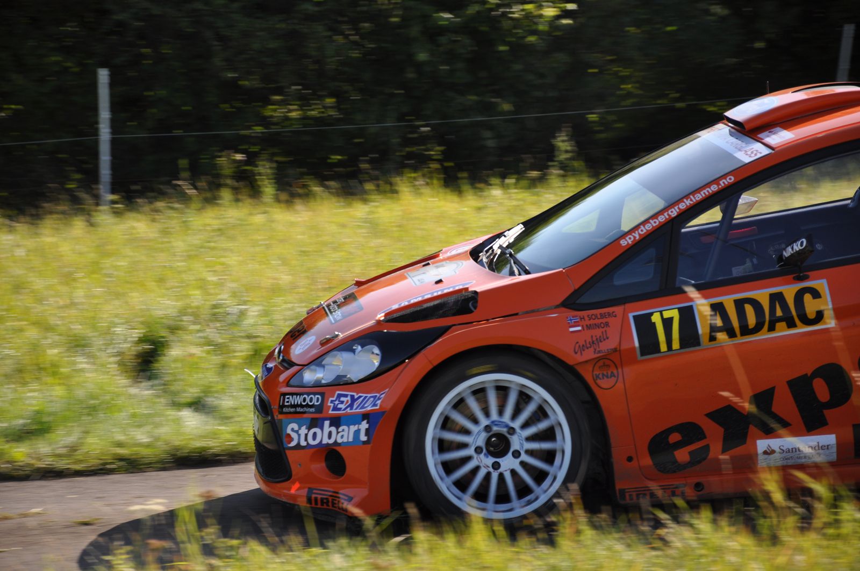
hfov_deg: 13.1
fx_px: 3757
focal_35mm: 158
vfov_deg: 8.7
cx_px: 430
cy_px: 286
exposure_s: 1/500
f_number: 5.6
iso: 220
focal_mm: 105
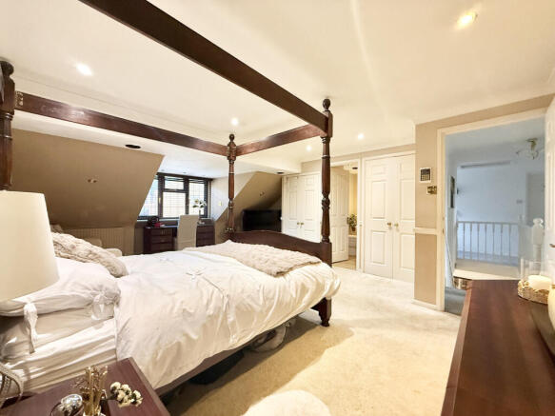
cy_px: 208
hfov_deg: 102.1
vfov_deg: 85.7
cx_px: 278
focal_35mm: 14
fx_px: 224
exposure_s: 1/100
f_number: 2.2
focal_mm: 2.22
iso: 250
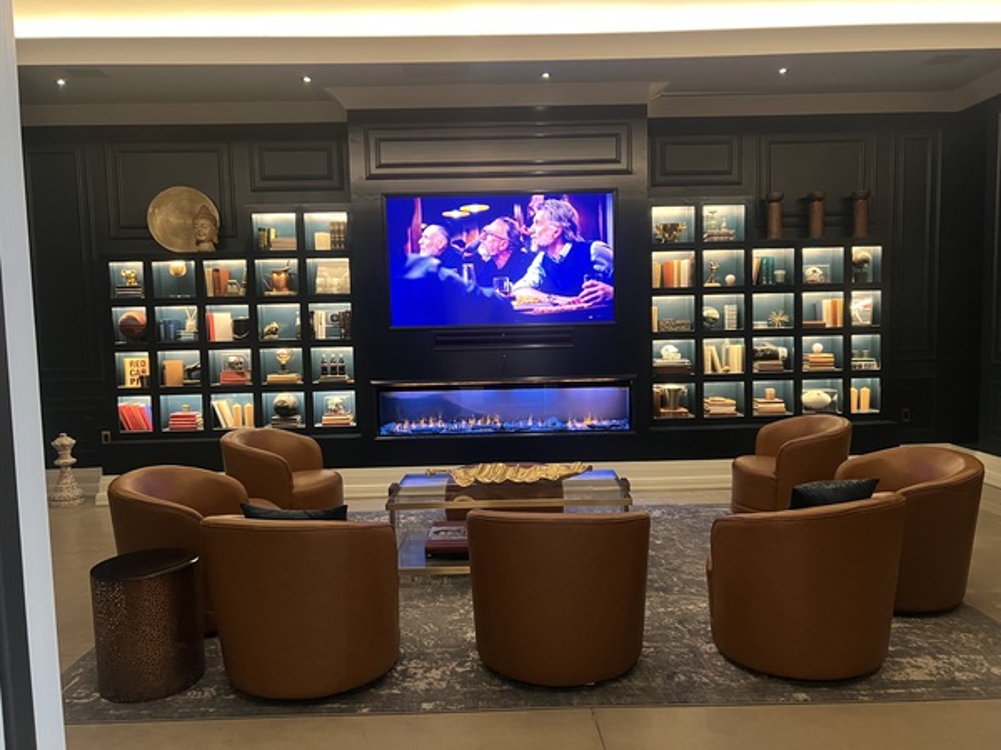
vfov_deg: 53.1
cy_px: 375
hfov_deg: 67.3
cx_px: 500
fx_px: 752
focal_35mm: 26
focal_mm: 5.7
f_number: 1.5
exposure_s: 1/40
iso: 640
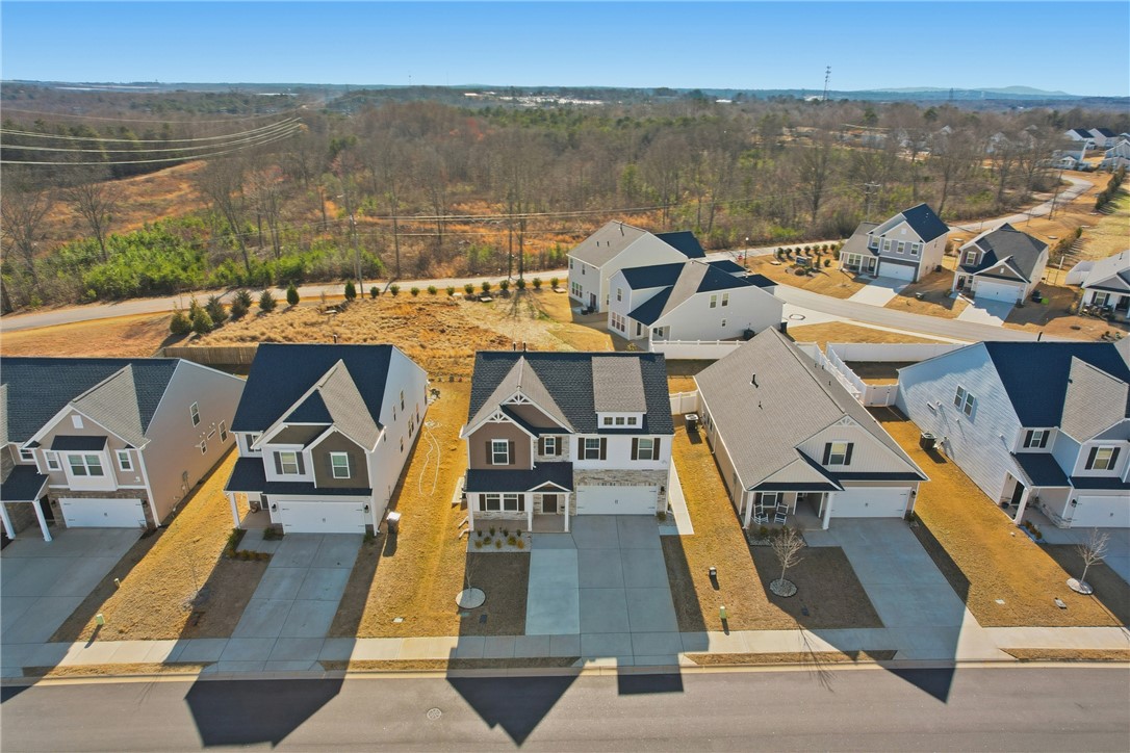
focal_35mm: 22
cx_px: 565
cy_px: 376
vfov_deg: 57.2
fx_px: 691
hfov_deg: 78.6
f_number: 2.8
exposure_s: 1/500
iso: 160
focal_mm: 8.4
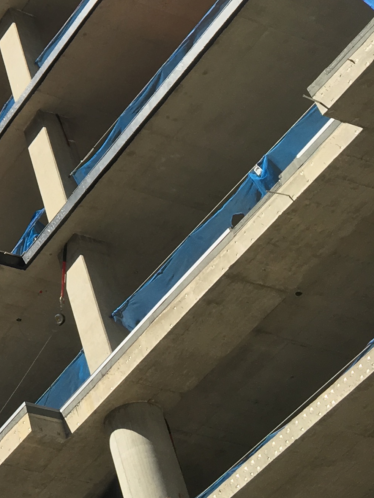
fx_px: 1283
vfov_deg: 21.1
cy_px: -22
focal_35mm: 89
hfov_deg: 15.3
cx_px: -199
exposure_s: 1/884
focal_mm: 4.15
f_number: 2.2
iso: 25
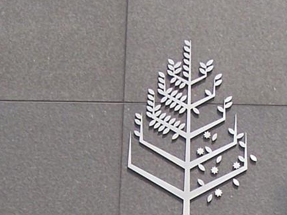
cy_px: 297
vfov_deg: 10.3
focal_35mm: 140
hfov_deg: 14.1
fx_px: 1161
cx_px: 186
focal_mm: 6.3
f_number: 2.8
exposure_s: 1/1000
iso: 80
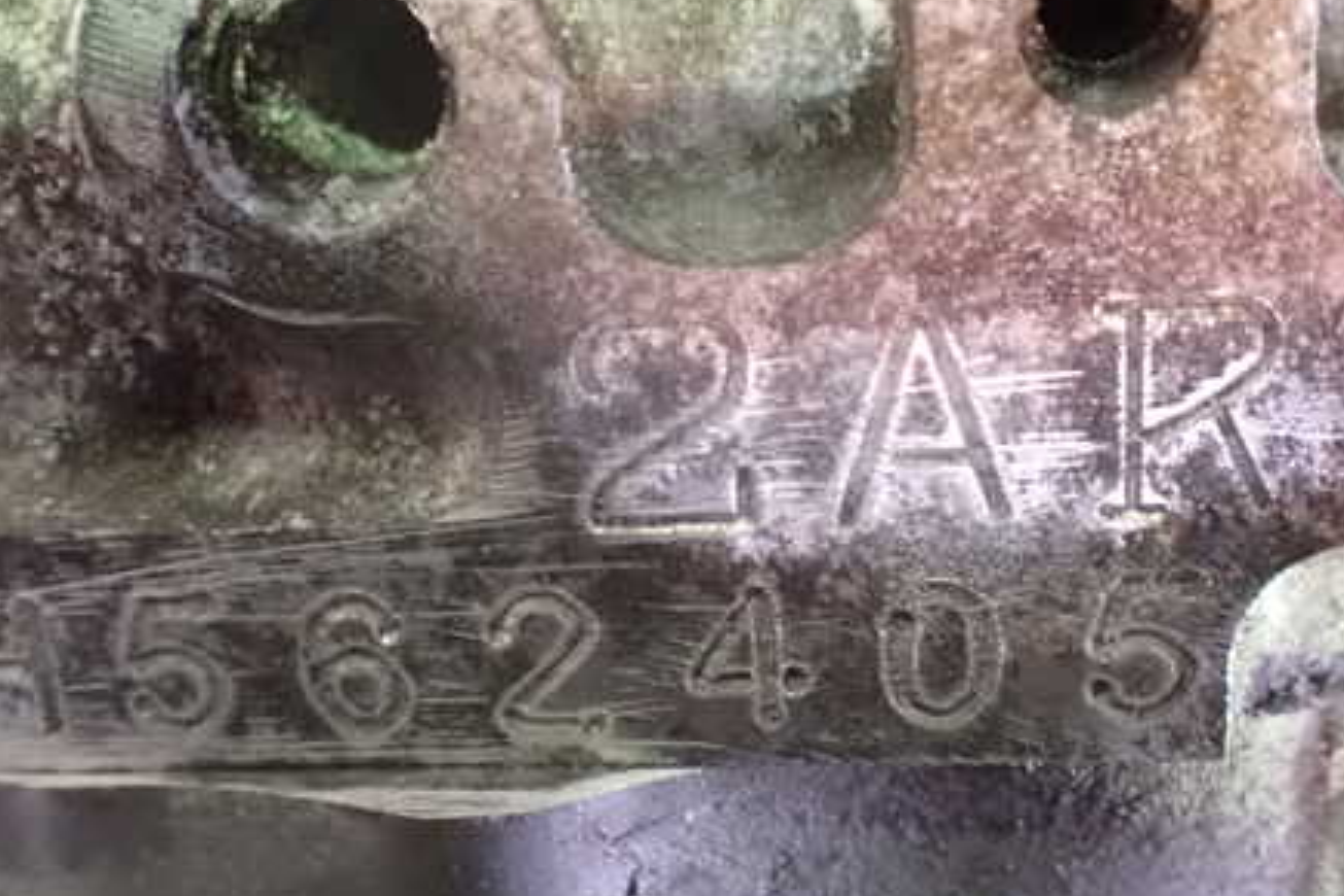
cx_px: 714
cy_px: 473
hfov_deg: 45.4
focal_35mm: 43
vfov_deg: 31.2
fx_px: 1605
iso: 1600
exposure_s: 1/20
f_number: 2.3
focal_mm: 5.4
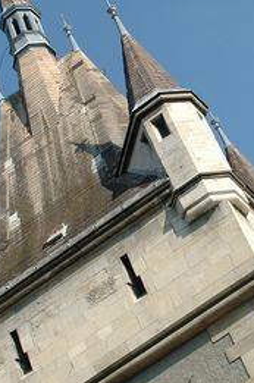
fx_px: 1487
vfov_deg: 14.7
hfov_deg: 9.8
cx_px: 153
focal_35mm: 140
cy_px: 188
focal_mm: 38
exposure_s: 1/400
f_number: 10
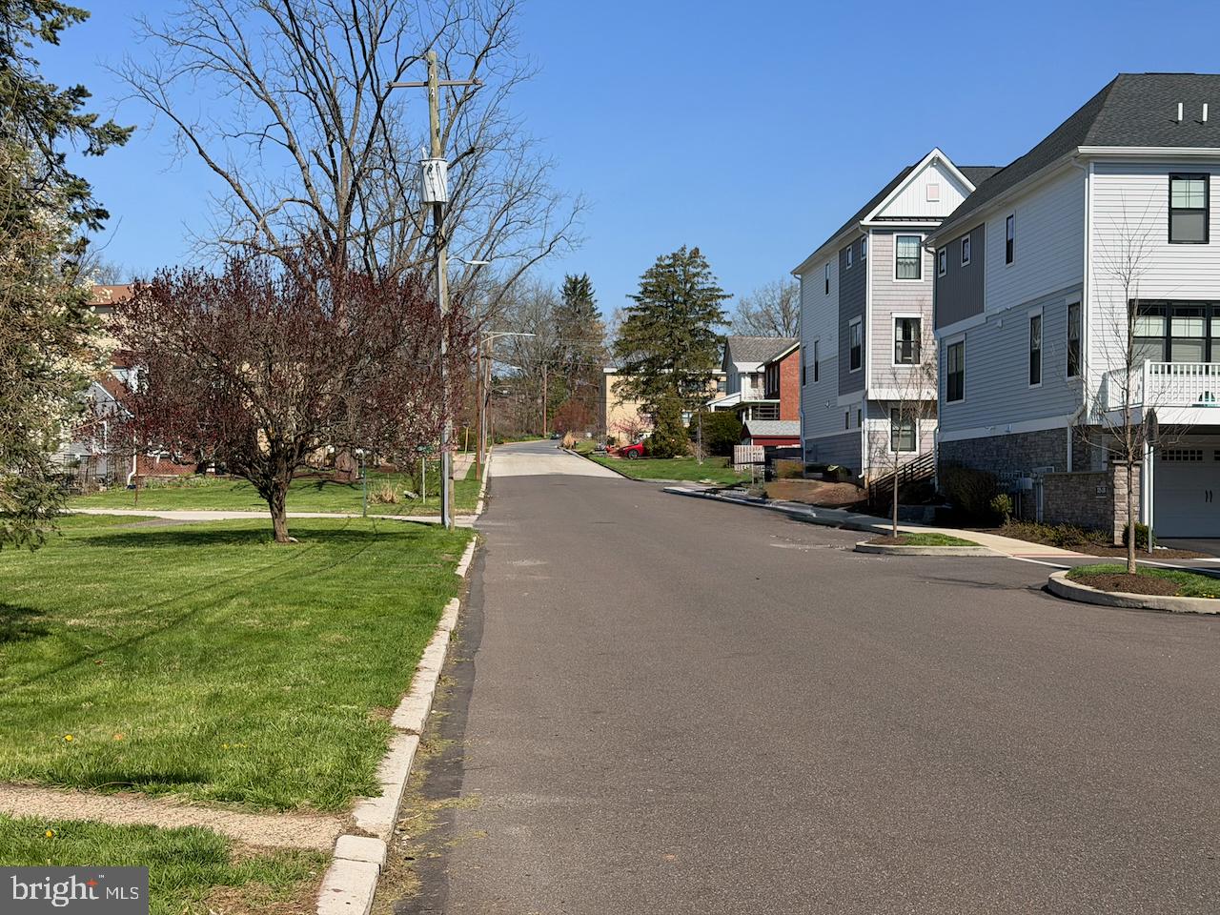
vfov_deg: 30.3
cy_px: 458
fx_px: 1692
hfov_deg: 39.7
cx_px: 610
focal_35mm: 48
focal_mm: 6.76
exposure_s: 1/5208
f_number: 1.78
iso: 64
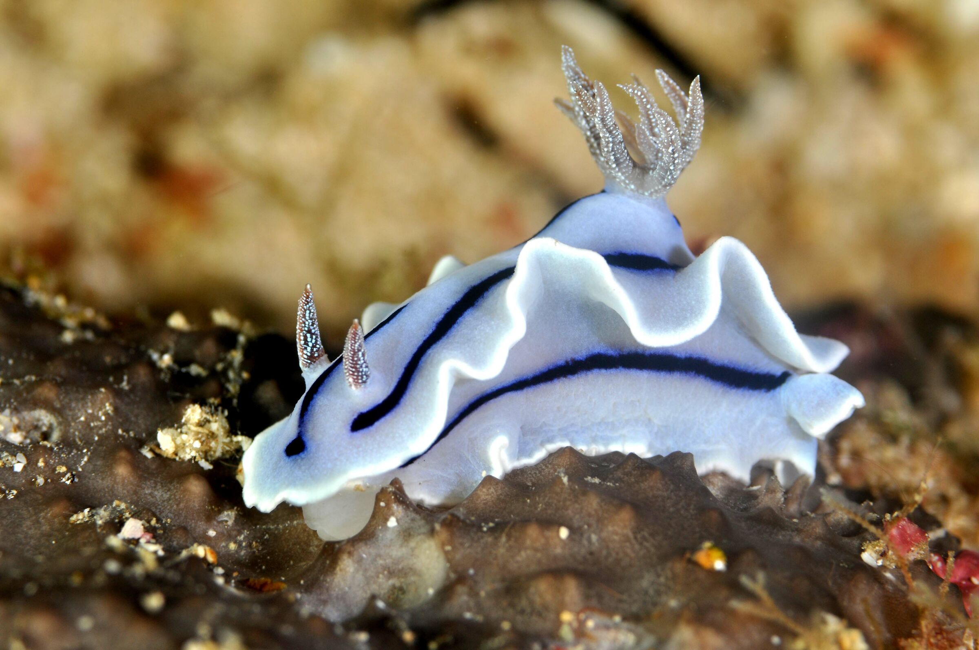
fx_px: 4278
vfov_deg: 8.7
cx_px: 490
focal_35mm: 158
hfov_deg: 13.1
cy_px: 325
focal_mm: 105
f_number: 16
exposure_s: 1/125
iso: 200
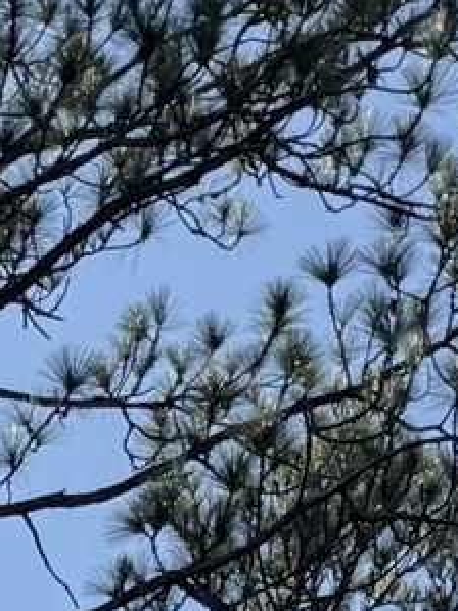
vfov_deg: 8.0
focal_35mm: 185
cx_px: -754
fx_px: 3266
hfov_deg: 7.4
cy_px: 2221
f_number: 1.78
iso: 100
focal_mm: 6.76
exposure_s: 1/5319
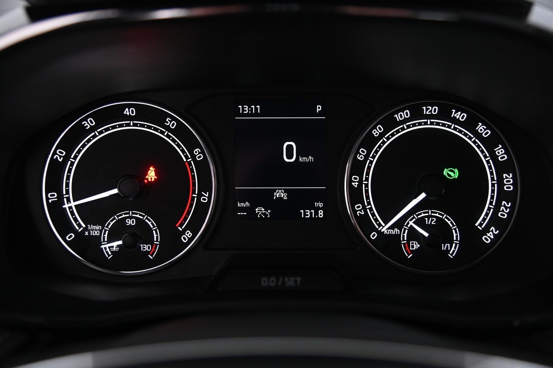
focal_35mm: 44
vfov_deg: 30.5
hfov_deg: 44.5
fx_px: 675
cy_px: 184
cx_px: 276
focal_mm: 44
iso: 2000
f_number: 4
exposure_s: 1/25
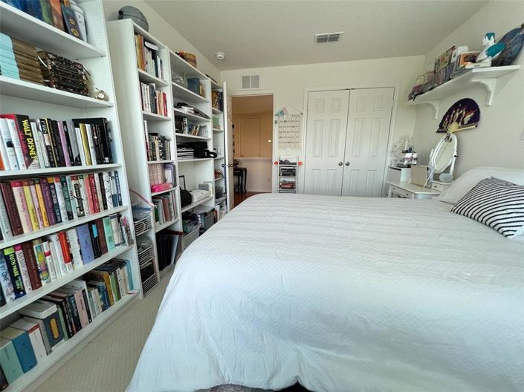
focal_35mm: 13
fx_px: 197
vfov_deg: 89.9
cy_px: 196
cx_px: 262
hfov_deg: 106.2
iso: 200
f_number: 1.8
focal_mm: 1.57
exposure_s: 1/120
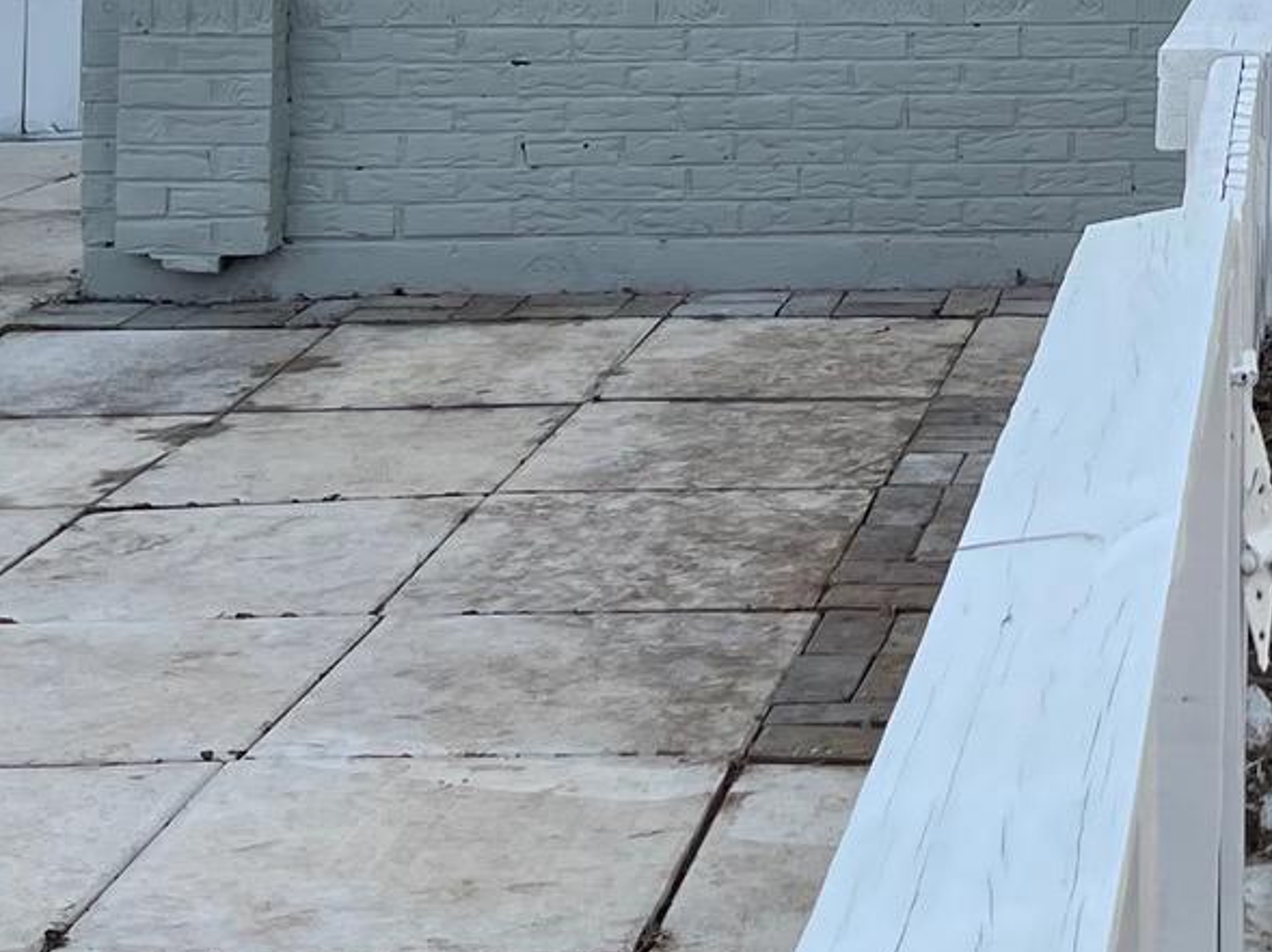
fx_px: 3195
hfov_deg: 20.6
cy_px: -486
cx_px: 1654
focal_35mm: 87
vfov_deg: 15.6
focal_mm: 5.1
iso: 32
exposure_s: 1/180
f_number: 1.6
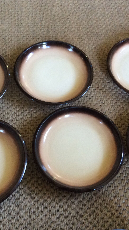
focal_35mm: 47
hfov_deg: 25.4
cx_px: 70
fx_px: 286
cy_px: 115
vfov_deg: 43.7
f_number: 2.4
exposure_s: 1/24
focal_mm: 3.3
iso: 160
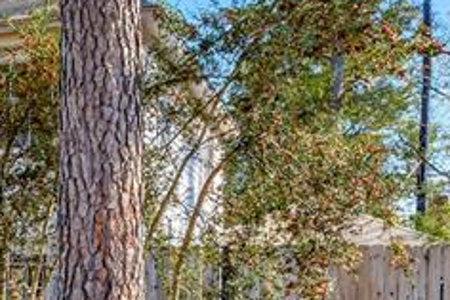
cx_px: -160
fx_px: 974
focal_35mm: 78
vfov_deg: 17.4
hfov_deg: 22.7
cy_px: 195
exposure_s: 1/200
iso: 100
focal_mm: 12
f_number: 5.6
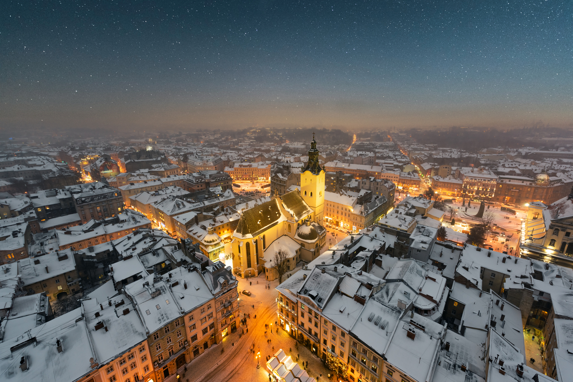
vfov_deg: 81.2
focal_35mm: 14
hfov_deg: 104.3
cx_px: 286
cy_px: 191
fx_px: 223
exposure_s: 1/2.5
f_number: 4.5
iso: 200
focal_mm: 14
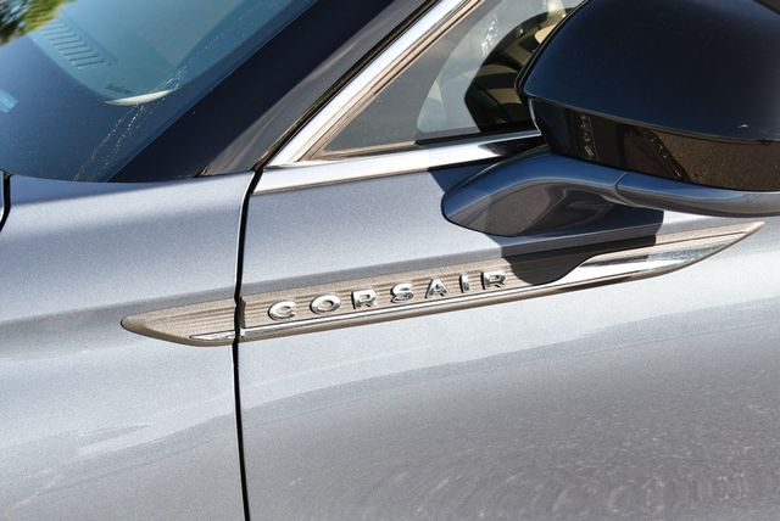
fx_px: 1561
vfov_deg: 19.0
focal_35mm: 72
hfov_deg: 28.0
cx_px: 390
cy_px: 260
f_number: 6.3
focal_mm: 36
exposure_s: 1/250
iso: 200
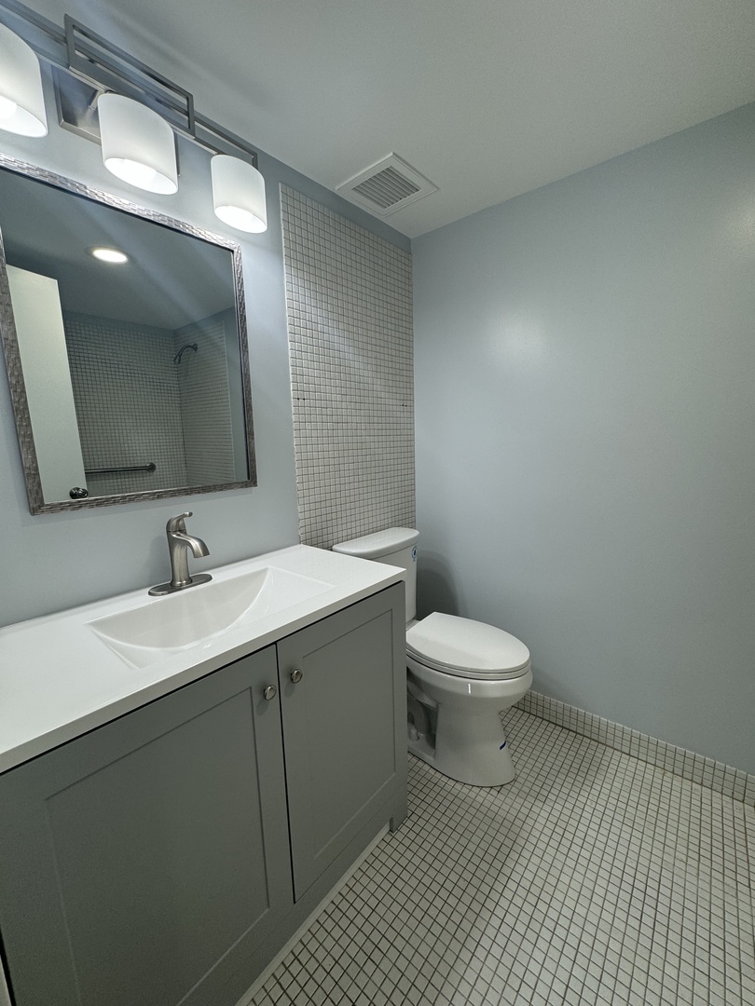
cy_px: 503
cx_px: 378
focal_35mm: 14
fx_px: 407
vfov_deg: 102.1
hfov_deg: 85.7
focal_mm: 2.22
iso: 64
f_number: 2.2
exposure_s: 1/120
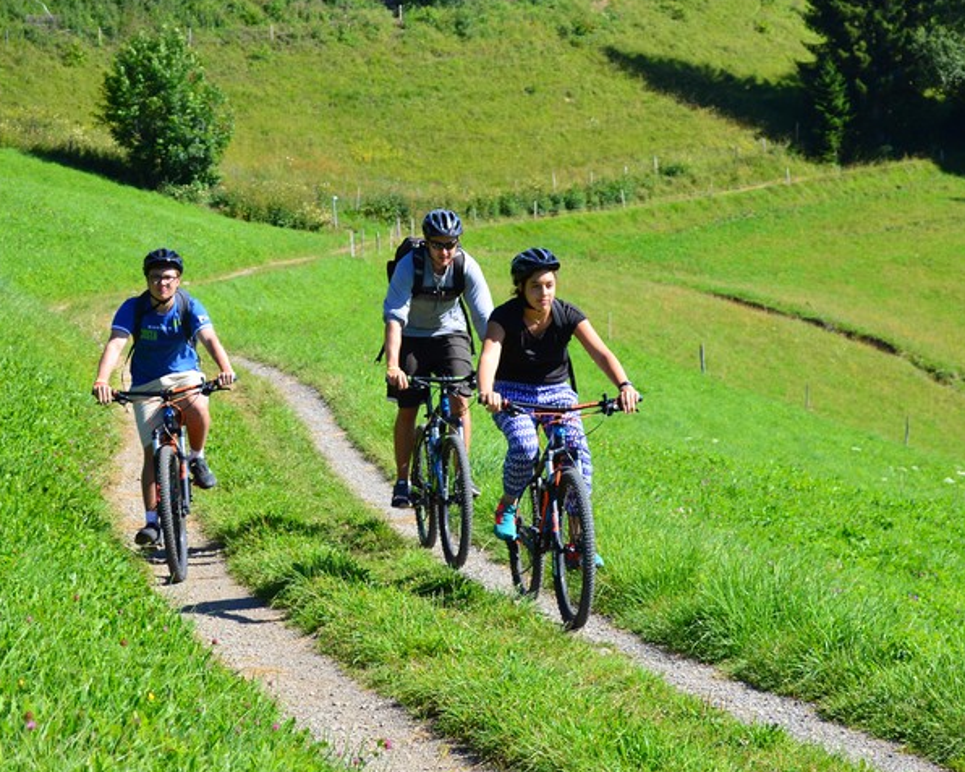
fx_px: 3108
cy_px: 344
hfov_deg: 17.6
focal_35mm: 109
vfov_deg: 14.2
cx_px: 520
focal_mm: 45
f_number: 5.3
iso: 360
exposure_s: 1/1000
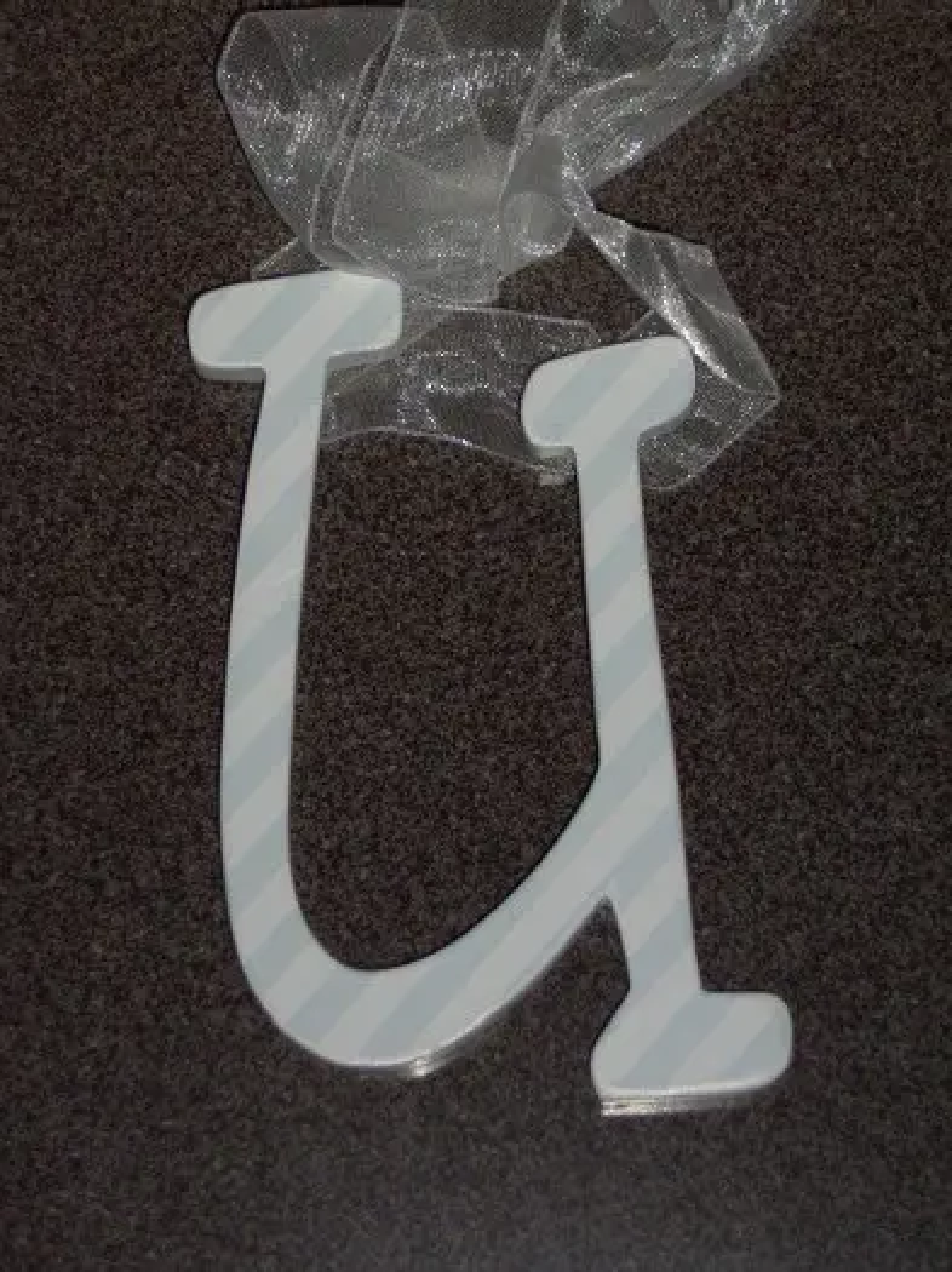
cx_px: 476
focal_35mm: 148
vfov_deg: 13.3
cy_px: 636
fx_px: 5434
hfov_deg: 10.0
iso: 64
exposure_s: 1/100
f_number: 4
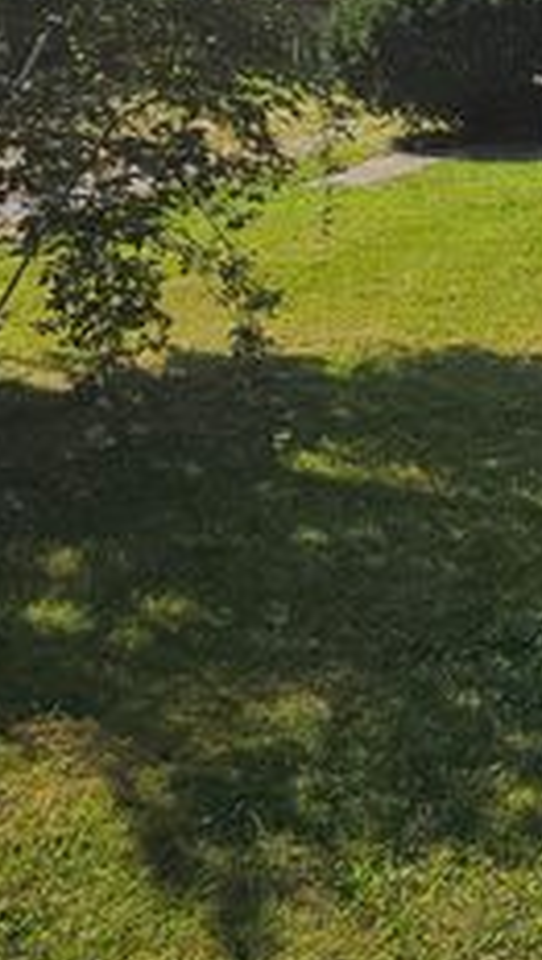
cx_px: 869
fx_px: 1834
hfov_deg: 15.2
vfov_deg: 28.0
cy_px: 60
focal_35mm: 72
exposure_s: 1/2271
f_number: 1.8
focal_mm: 5.4
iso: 25
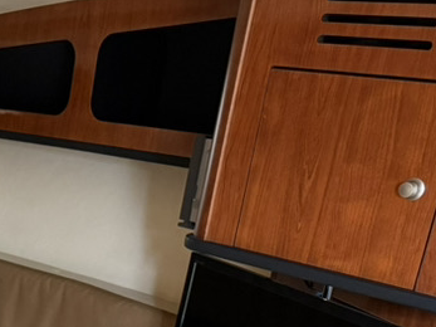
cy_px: 449
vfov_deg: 16.6
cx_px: -205
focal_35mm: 83
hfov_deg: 20.4
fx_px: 1045
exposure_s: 1/60
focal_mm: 6.76
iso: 500
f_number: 1.78
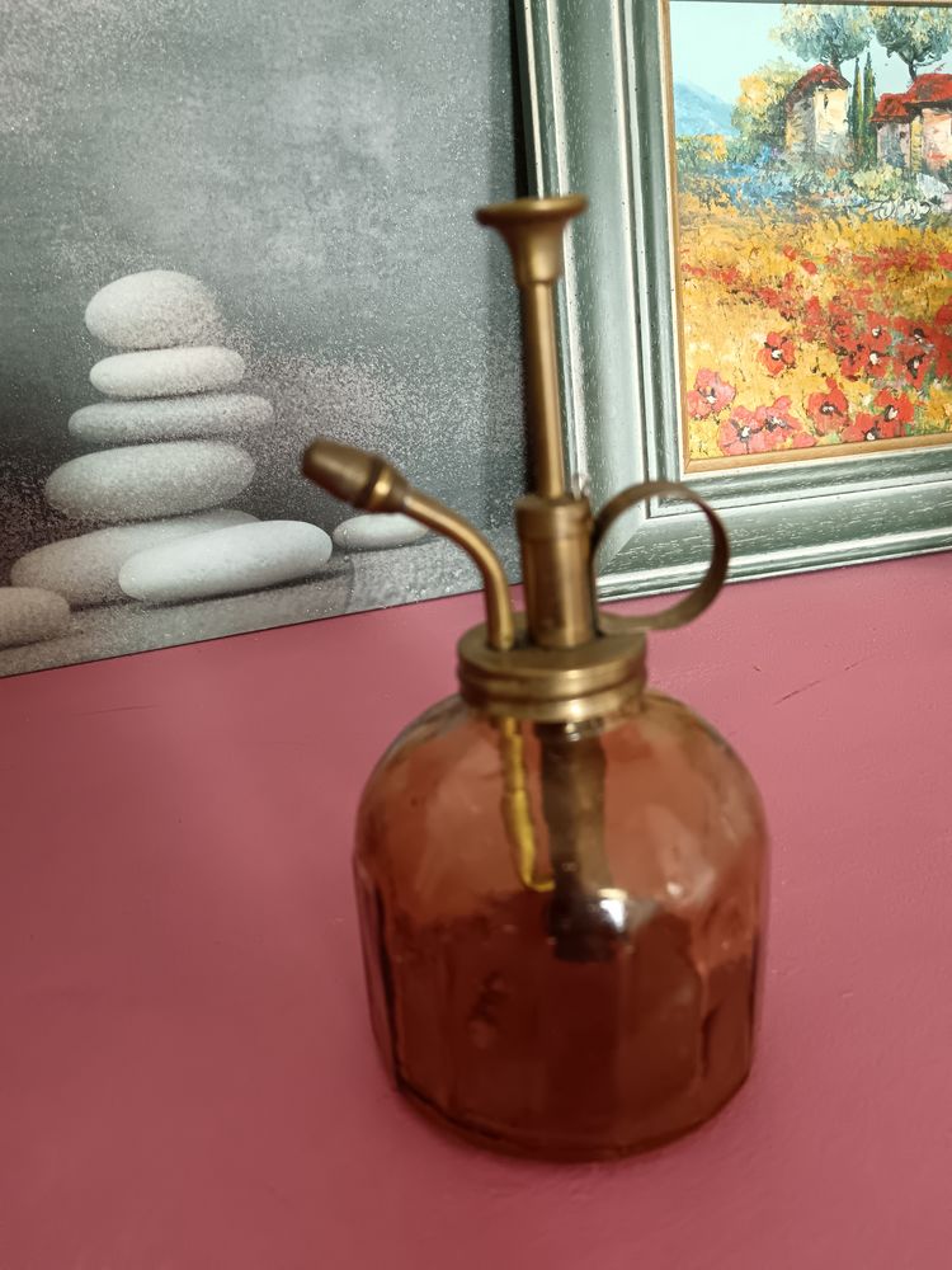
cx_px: 476
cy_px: 635
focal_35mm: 27
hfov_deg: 51.4
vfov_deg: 65.3
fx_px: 990
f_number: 1.9
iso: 919
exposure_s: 1/50
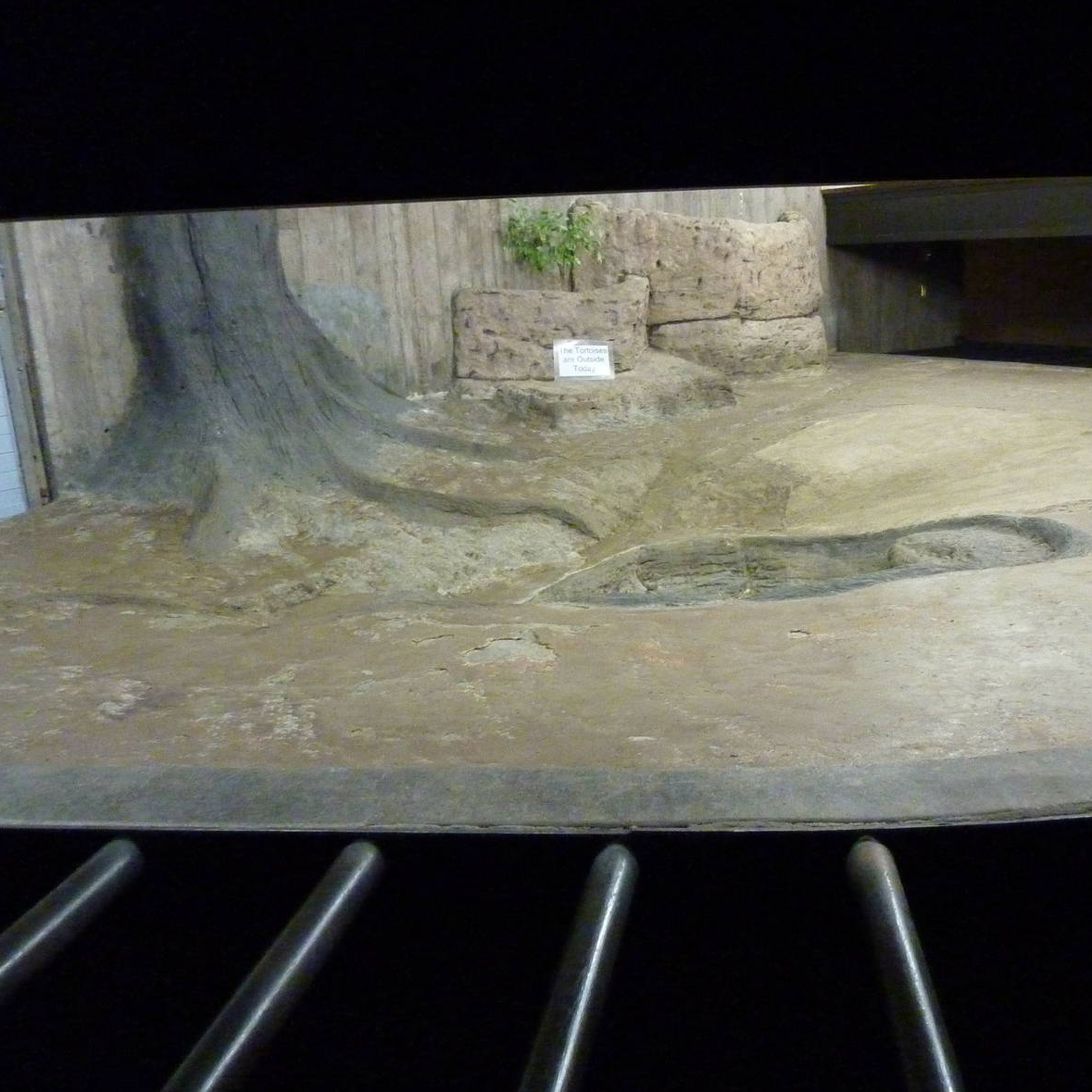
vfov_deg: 54.0
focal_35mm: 30
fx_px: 1071
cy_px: 545
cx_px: 717
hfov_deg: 53.1
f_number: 3.3
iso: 800
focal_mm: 4.1
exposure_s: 1/25
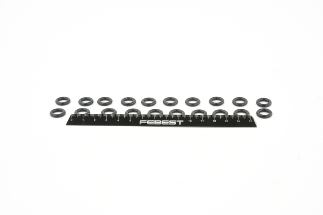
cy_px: 108
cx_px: 162
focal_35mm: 60
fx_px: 538
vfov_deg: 22.6
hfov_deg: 33.4
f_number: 29
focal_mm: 60
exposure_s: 1/2.5
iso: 100
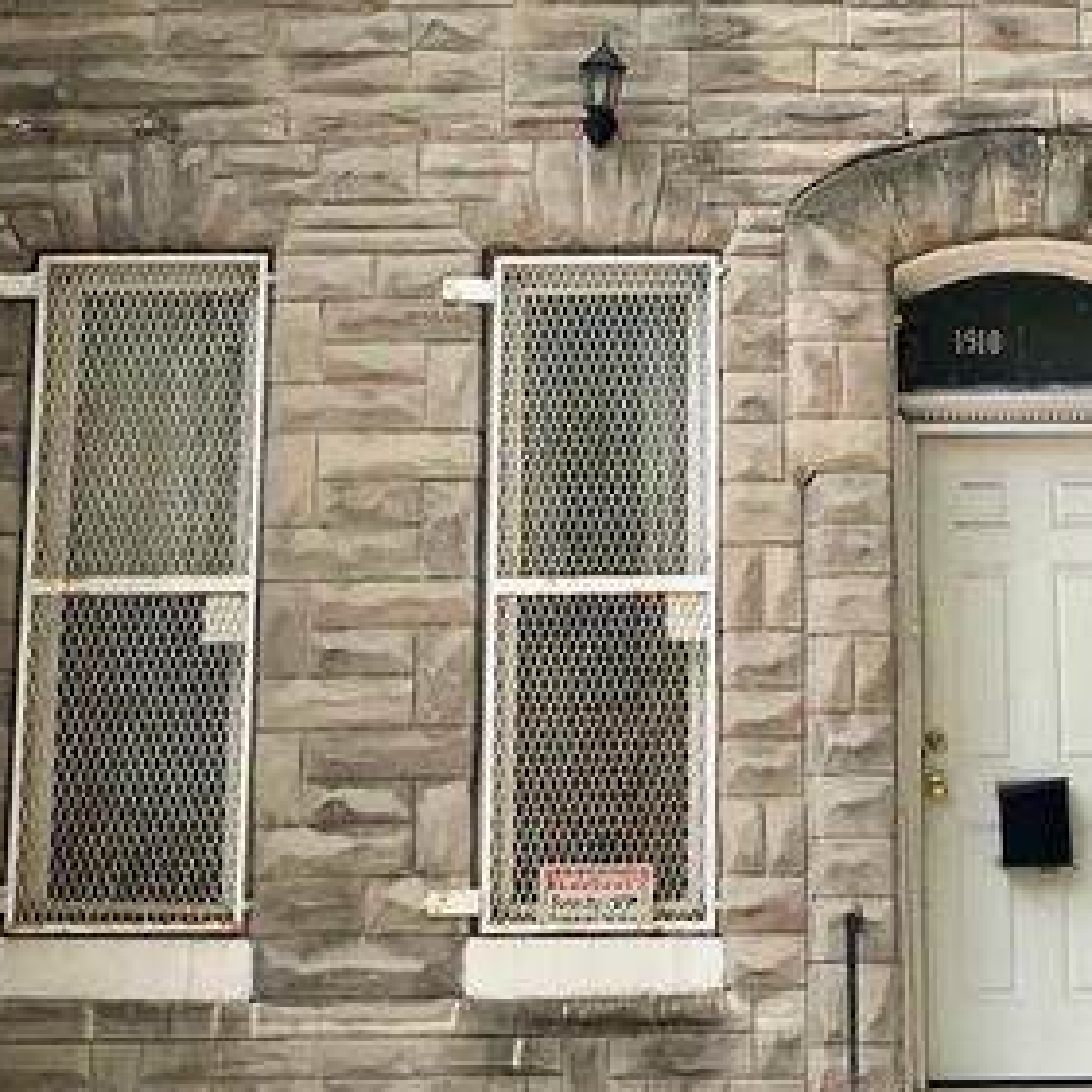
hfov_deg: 18.1
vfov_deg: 18.0
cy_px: 124
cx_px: 905
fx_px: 3391
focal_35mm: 95
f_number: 1.8
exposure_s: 1/379
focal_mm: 3.99
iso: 20
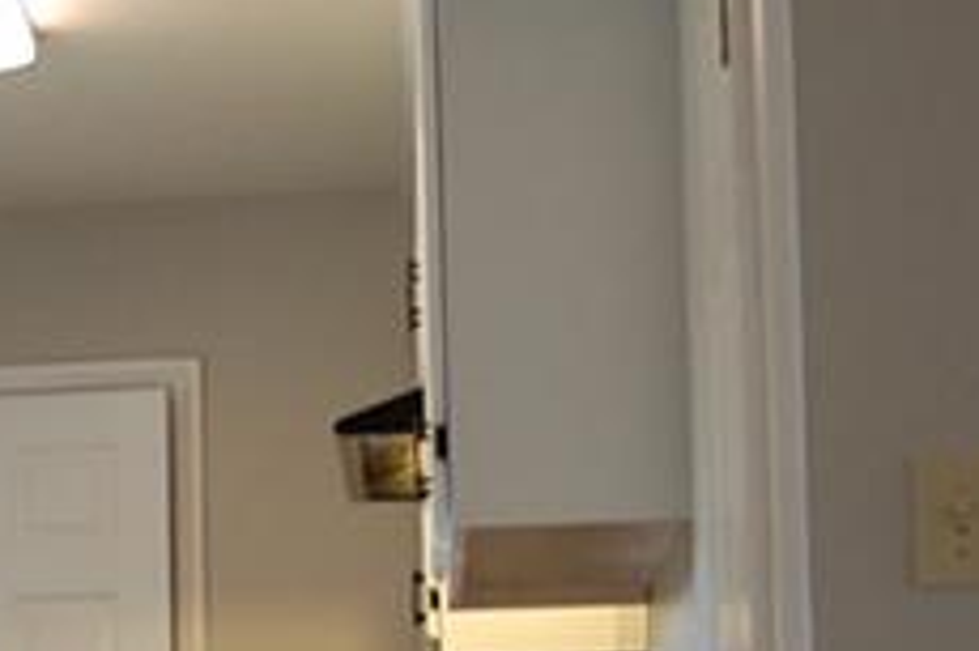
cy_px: 855
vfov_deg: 11.1
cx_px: -392
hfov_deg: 15.9
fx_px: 3261
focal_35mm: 120
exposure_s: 1/30
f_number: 3.5
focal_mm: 18
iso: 400
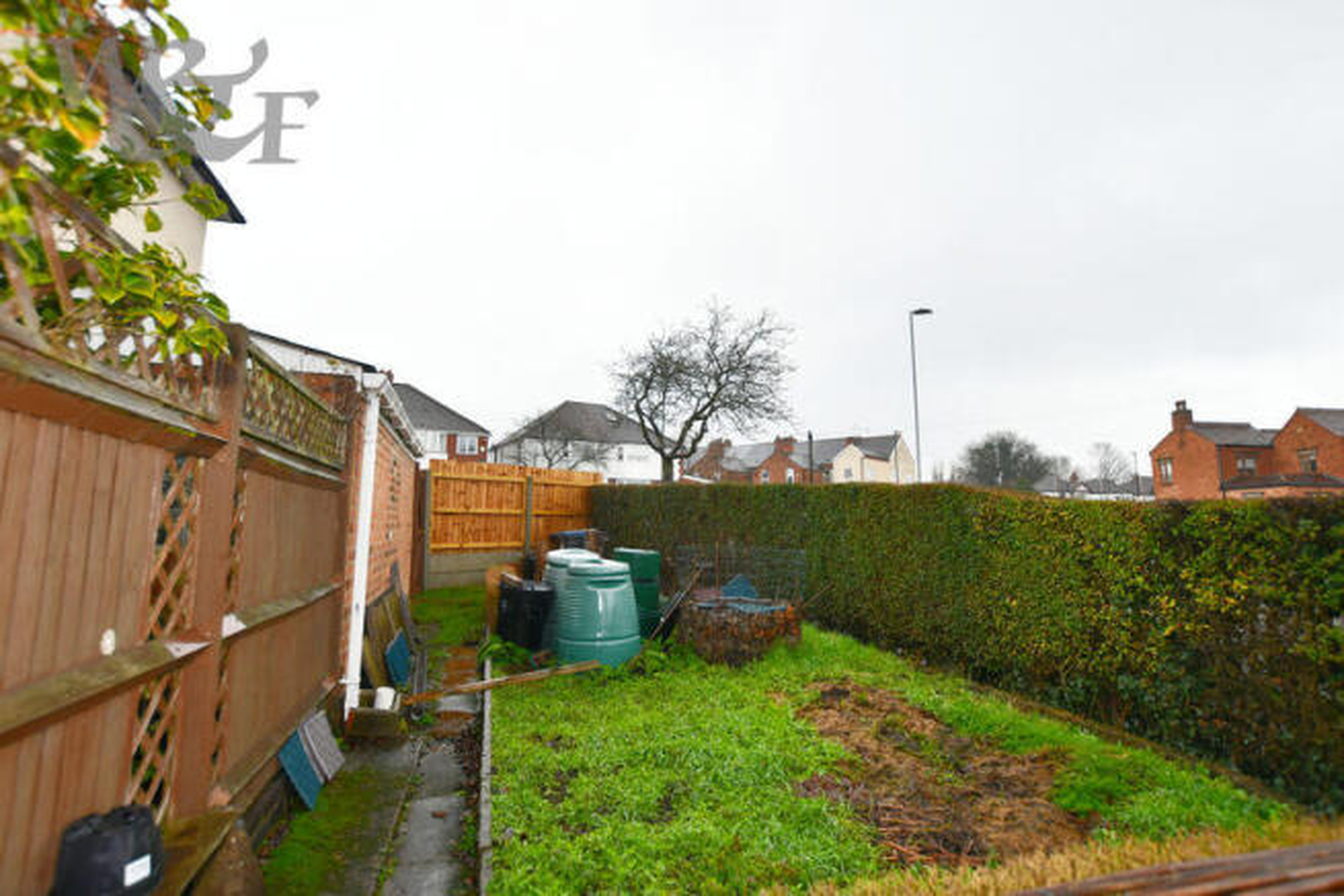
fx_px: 597
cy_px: 448
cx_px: 672
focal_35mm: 16
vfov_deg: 73.8
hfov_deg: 96.7
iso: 250
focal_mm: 11
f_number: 4
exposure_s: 1/60
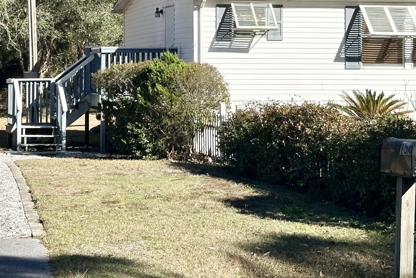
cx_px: 144
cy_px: 11
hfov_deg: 19.4
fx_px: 1213
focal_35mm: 105
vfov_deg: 12.9
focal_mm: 6.86
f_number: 1.78
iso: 64
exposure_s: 1/2203
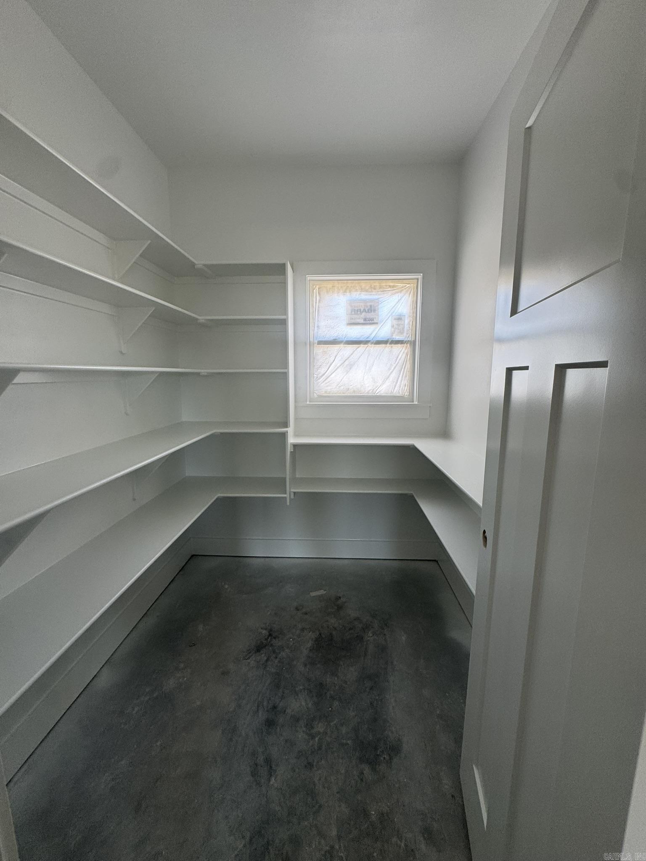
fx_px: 348
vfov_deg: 102.1
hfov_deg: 85.7
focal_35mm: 14
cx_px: 323
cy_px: 430
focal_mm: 2.22
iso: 80
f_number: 2.2
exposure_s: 1/99
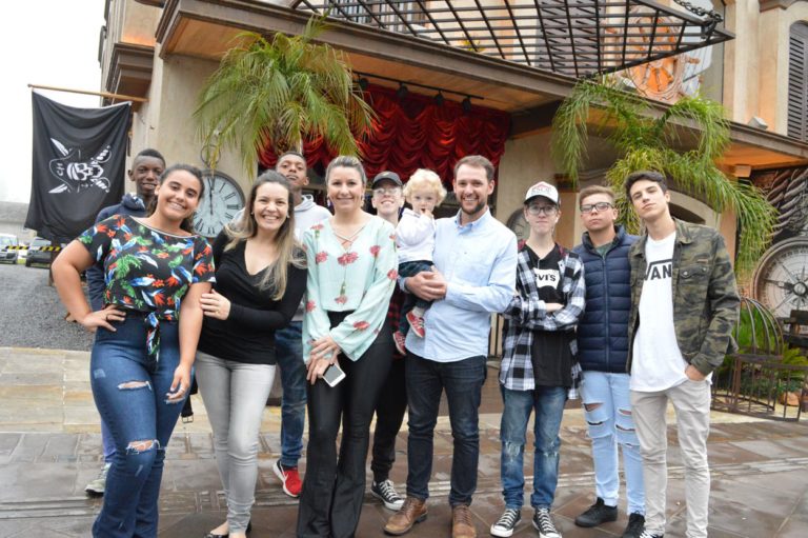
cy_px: 269
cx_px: 404
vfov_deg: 47.9
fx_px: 606
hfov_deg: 67.4
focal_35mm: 27
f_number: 7.1
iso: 3200
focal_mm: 18
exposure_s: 1/200
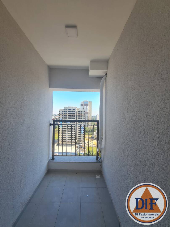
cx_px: 85
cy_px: 114
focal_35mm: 13
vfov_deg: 106.2
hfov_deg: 89.9
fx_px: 85
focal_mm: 2.2
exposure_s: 1/378
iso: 50
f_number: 2.2
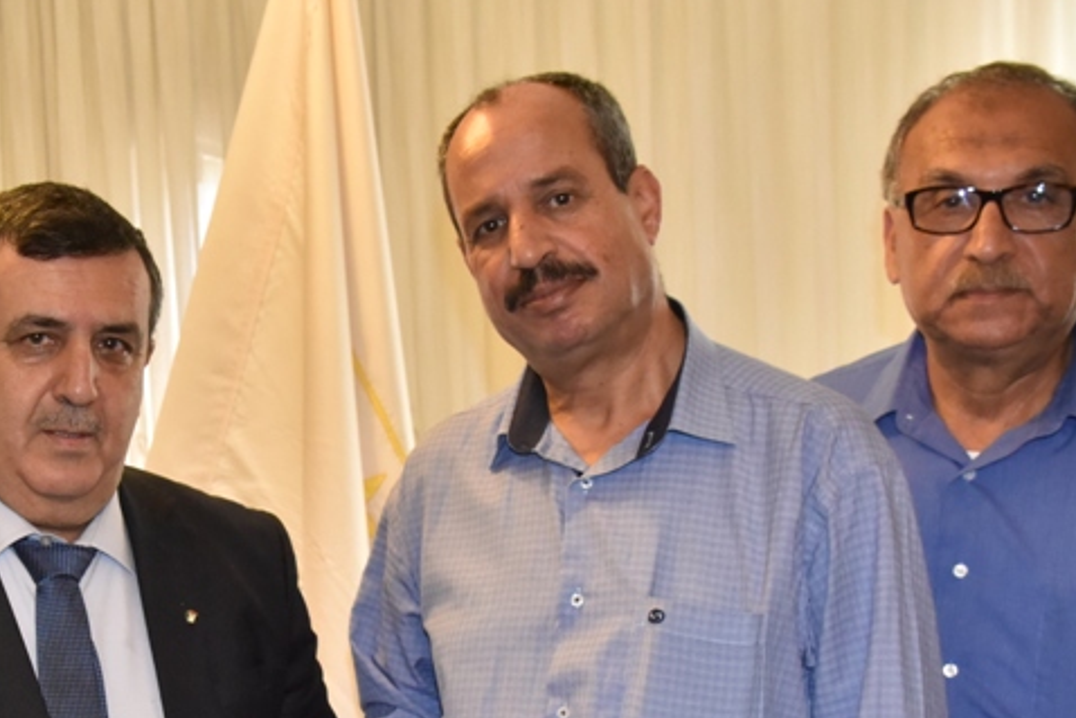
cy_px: 631
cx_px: 234
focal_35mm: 75
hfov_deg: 26.5
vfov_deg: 17.9
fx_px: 2242
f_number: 7.1
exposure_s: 1/250
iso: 3200
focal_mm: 35
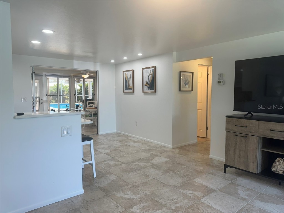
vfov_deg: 56.8
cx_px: 142
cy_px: 106
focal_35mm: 24
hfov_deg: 71.6
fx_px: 197
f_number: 1.78
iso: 80
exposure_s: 1/120
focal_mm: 6.86
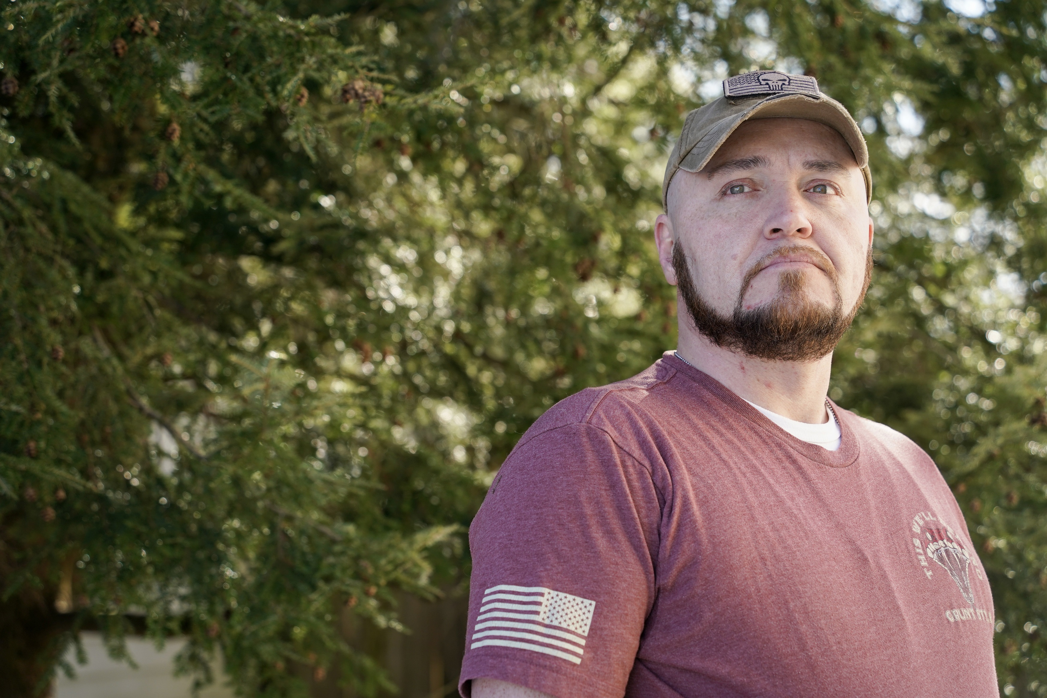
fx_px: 1948
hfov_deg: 30.1
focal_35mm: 67
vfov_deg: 20.3
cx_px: 524
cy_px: 349
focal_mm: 67
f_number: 4.5
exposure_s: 1/320
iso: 250
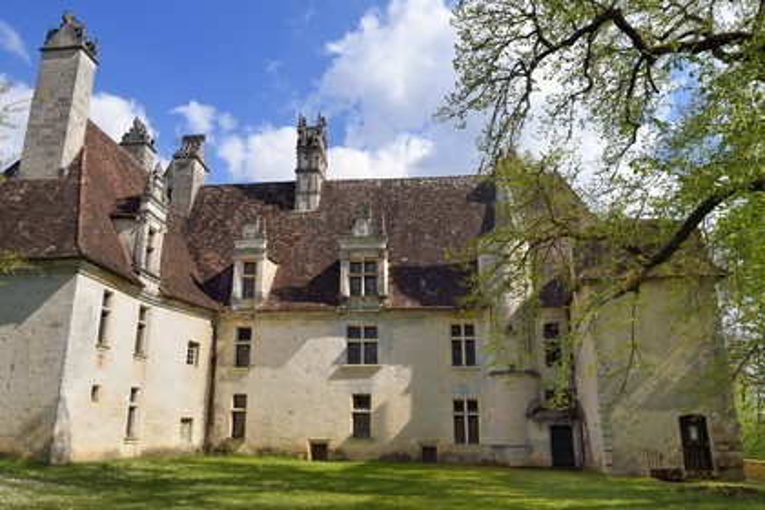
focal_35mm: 26
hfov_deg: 69.4
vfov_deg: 49.6
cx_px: 382
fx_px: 552
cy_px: 255
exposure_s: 1/640
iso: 200
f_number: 9
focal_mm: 26
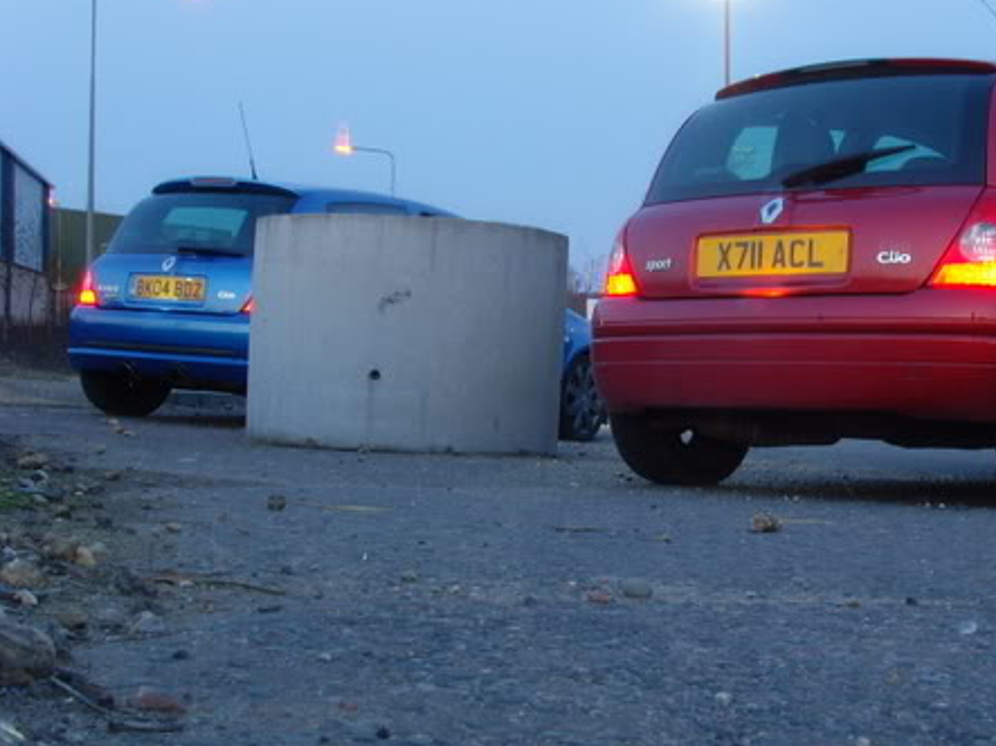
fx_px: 1870
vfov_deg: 22.6
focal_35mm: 65
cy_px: 380
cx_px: 717
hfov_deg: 29.5
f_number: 6.5
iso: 80
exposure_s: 1.5
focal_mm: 7.7
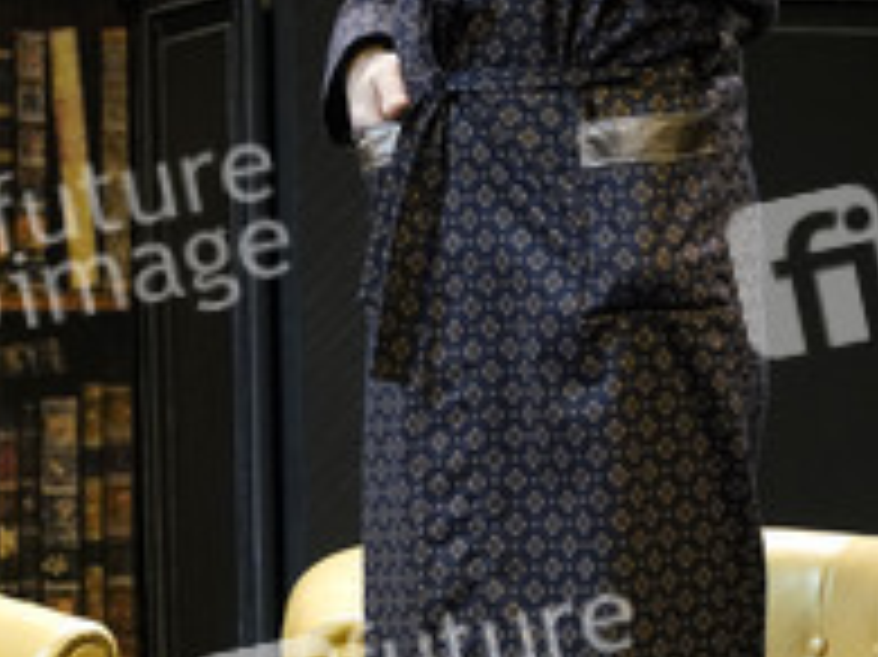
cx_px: 549
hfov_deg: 8.6
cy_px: 27
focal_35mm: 231
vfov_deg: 6.4
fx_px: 5855
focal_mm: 117
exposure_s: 1/250
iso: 2500
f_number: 5
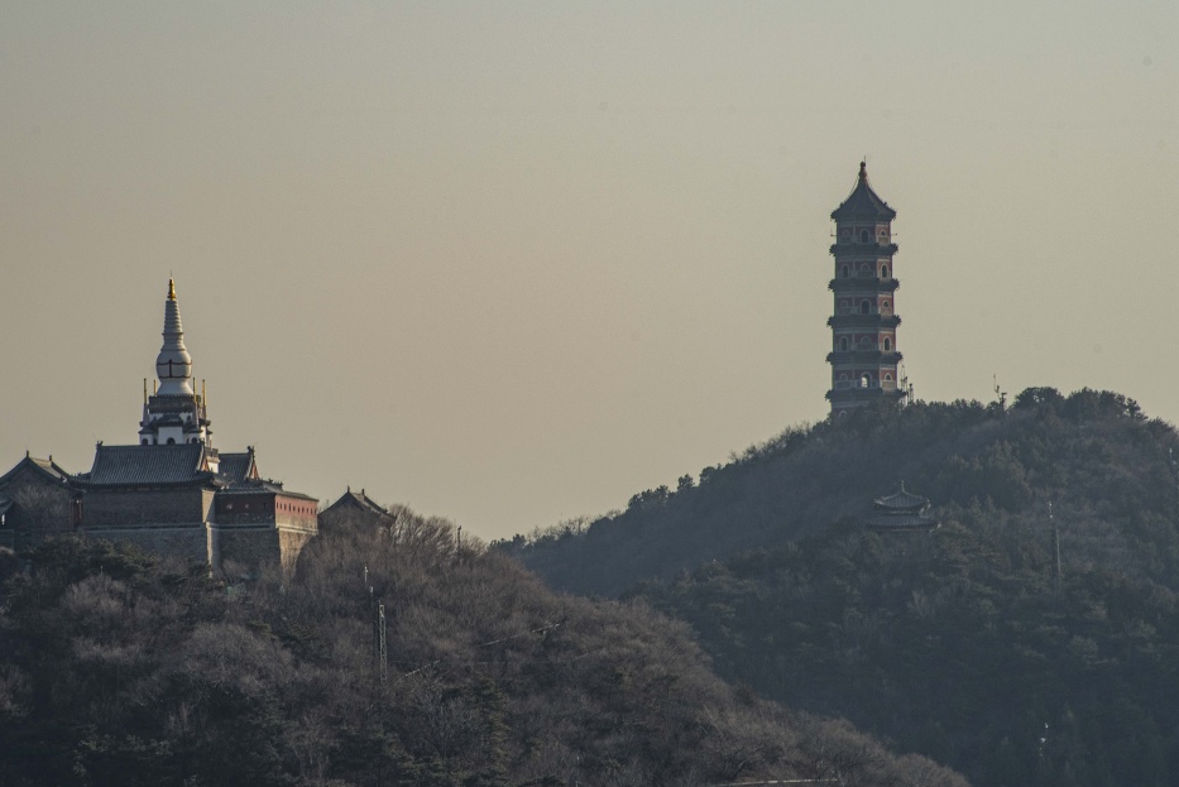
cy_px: 334
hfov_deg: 7.3
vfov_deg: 4.9
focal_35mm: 283
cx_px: 447
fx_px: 9272
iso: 200
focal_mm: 220
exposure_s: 1/400
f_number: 11
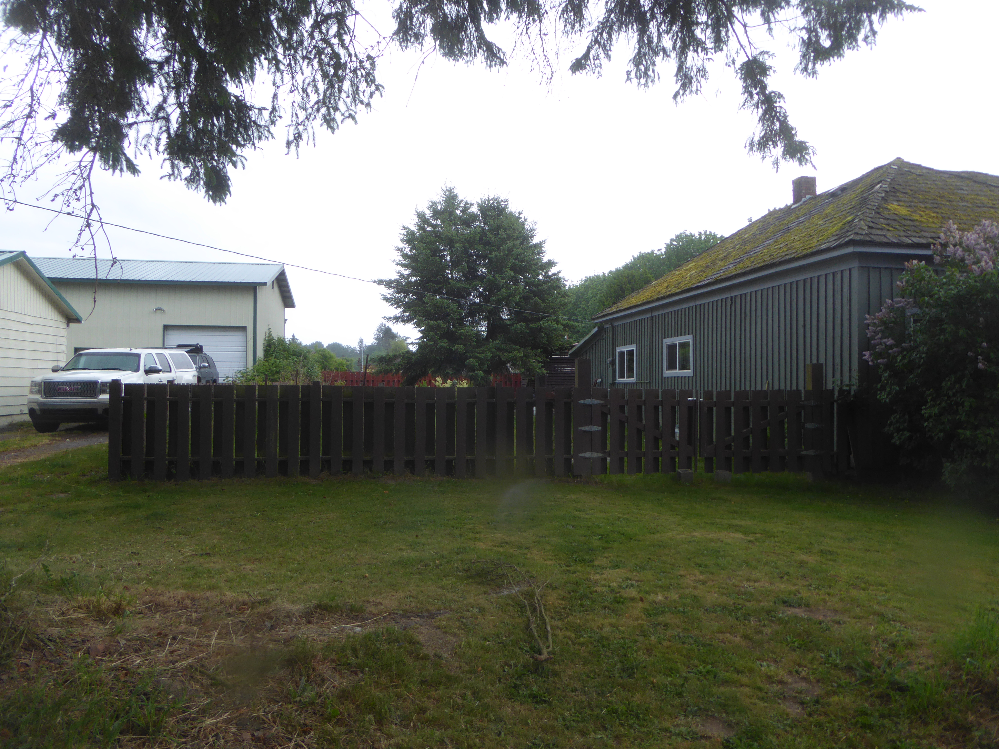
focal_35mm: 24
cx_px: 500
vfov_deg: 56.8
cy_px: 374
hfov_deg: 71.6
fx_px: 693
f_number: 3.3
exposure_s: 1/100
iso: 100
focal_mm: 4.3
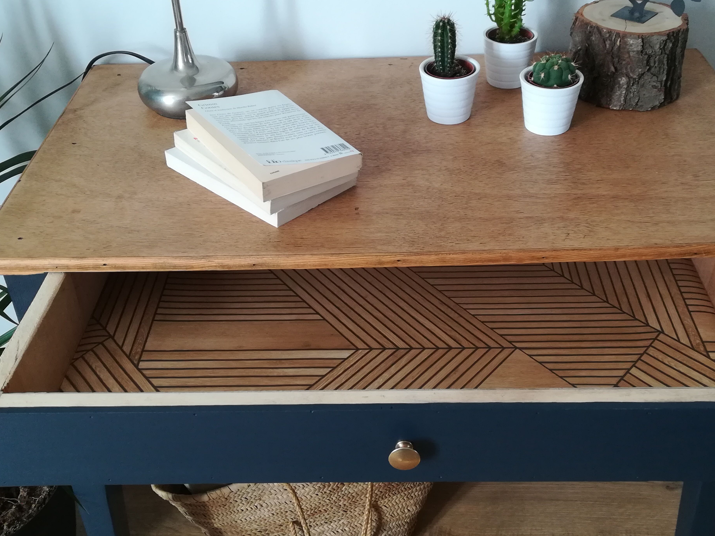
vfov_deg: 36.0
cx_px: 385
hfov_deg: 46.8
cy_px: 258
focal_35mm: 40
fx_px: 826
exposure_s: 1/30
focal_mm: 3.83
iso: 160
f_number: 2.2
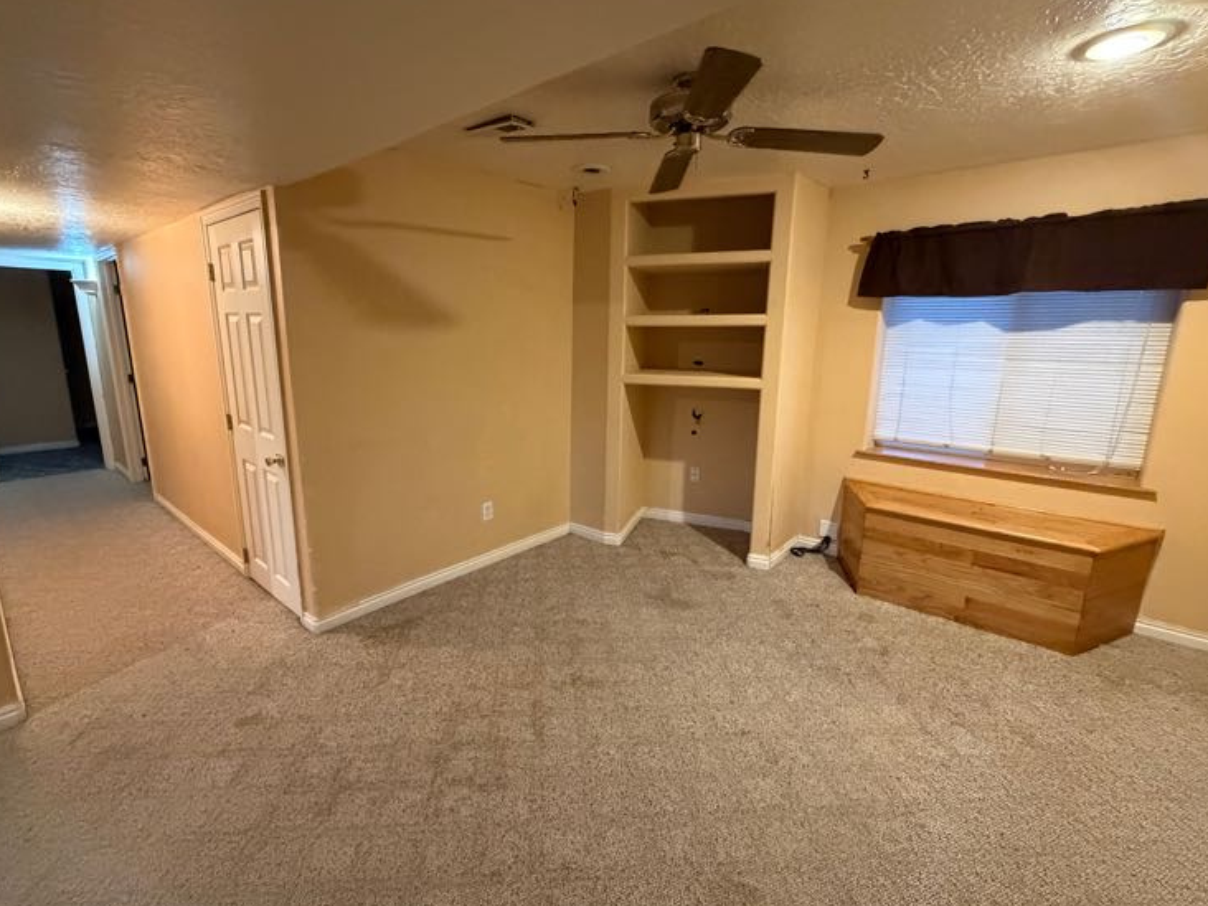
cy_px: 443
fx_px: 558
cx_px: 589
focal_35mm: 16
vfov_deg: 78.1
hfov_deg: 94.5
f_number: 2.2
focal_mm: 2.22
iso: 1000
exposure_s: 1/60
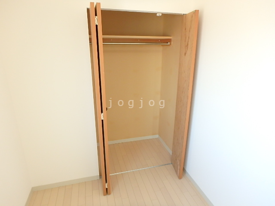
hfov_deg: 79.0
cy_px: 103
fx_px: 167
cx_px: 138
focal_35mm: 21
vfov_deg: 63.4
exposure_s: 1/30
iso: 250
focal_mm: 3.7
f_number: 3.5
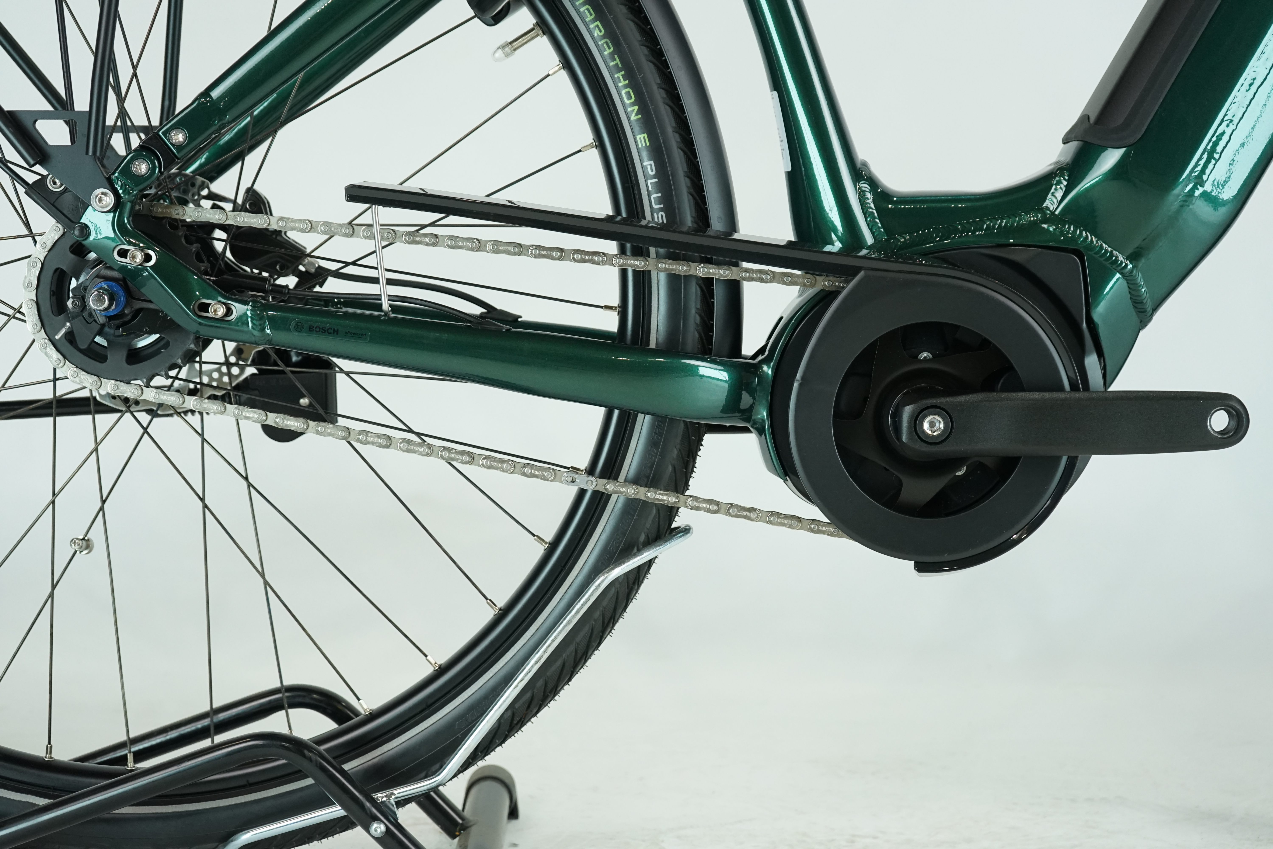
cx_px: 636
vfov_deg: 23.0
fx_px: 2086
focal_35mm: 59
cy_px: 424
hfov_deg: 33.9
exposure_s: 1/200
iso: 1600
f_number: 5.6
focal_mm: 59
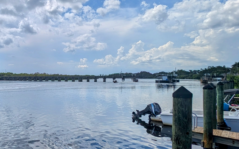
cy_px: 79
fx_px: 163
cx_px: 31
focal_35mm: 25
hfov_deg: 62.7
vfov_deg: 49.2
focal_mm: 2.23
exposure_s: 1/4484
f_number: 1.95
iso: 41
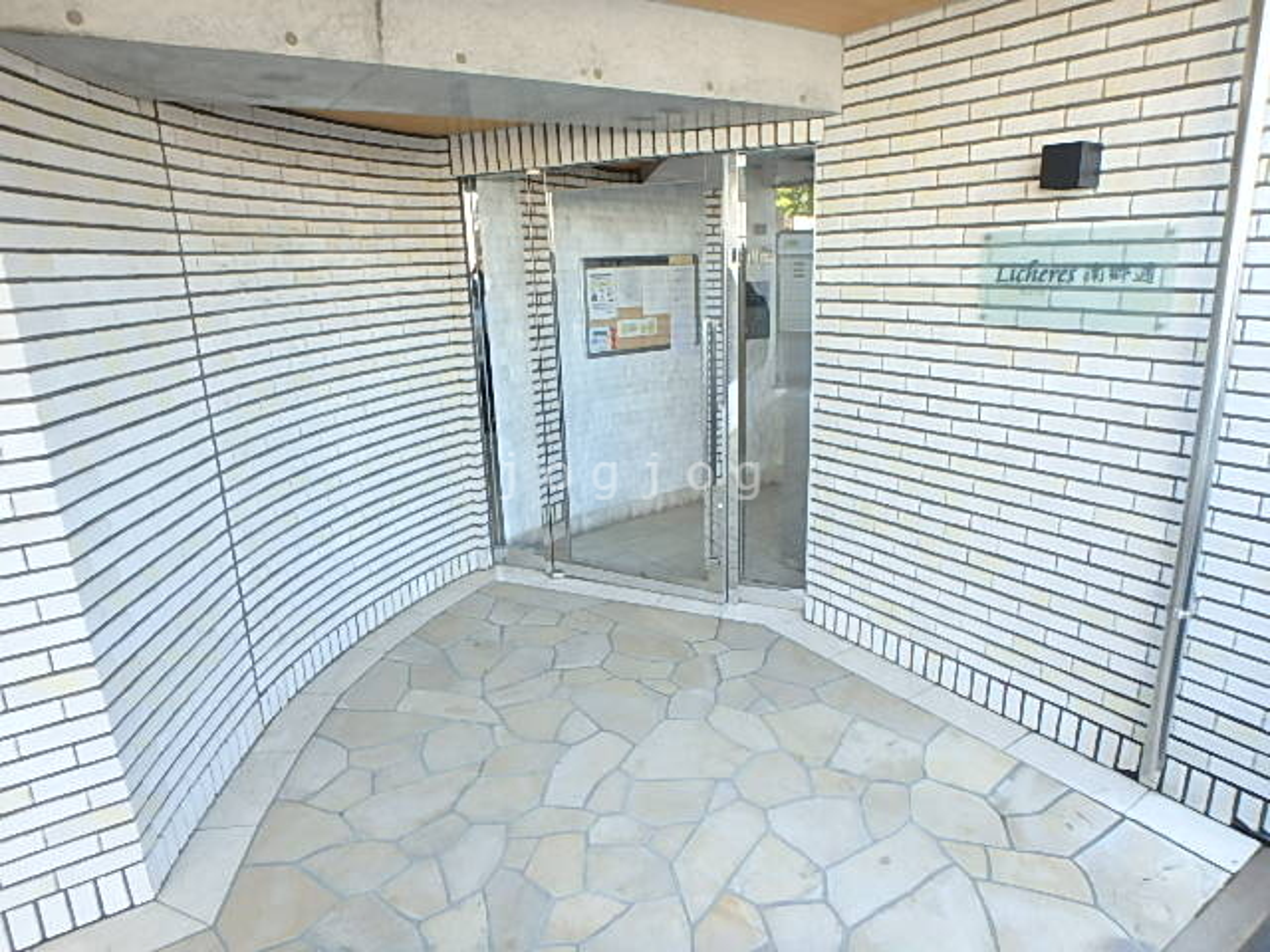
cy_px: 476
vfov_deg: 63.4
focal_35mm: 21
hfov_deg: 79.0
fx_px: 770
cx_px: 635
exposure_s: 1/50
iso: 200
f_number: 3.5
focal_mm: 3.7
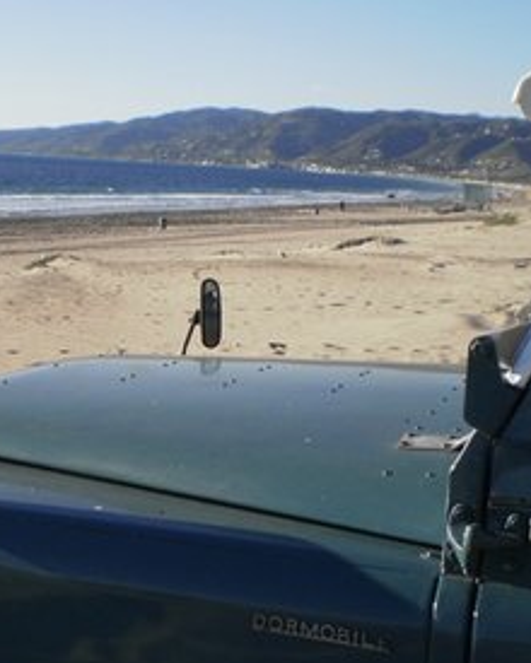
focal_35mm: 64
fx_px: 1257
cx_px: 191
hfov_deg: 23.8
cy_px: 380
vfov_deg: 29.5
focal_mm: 6.3
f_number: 4.6
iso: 100
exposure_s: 1/500
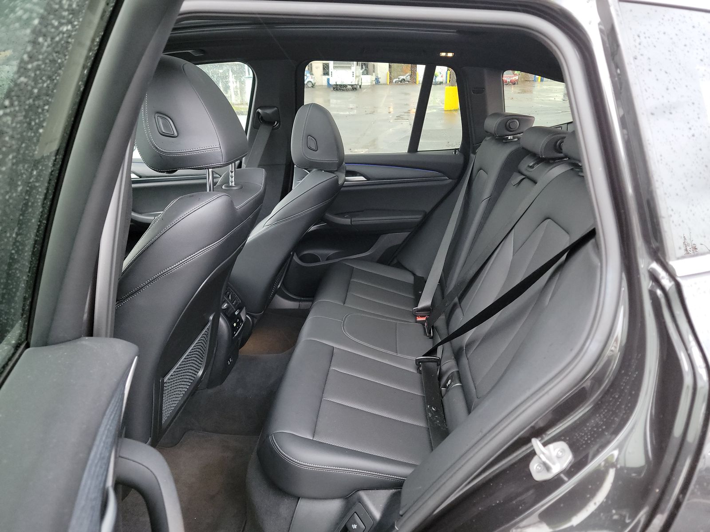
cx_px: 355
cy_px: 266
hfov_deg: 71.6
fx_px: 492
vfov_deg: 56.8
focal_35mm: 24
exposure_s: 1/59
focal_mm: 6.7
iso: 1017
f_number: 1.8
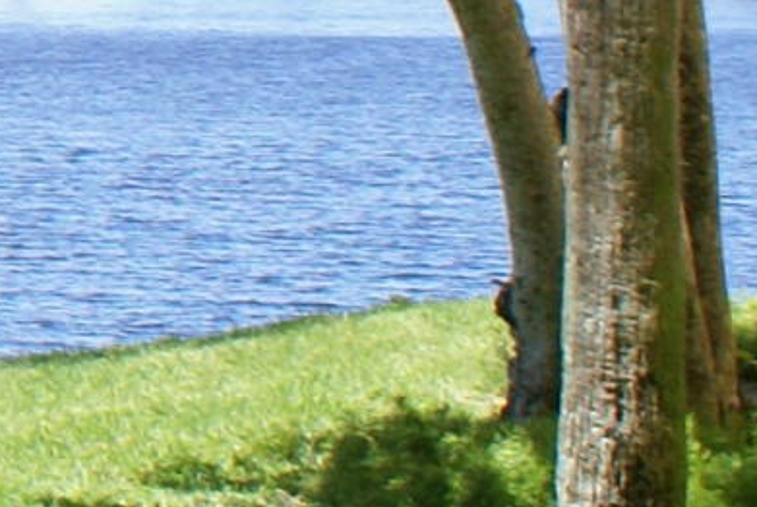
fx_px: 4359
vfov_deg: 6.4
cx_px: -1553
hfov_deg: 8.3
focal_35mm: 207
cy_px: -555
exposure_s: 1/160
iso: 100
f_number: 10
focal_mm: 18
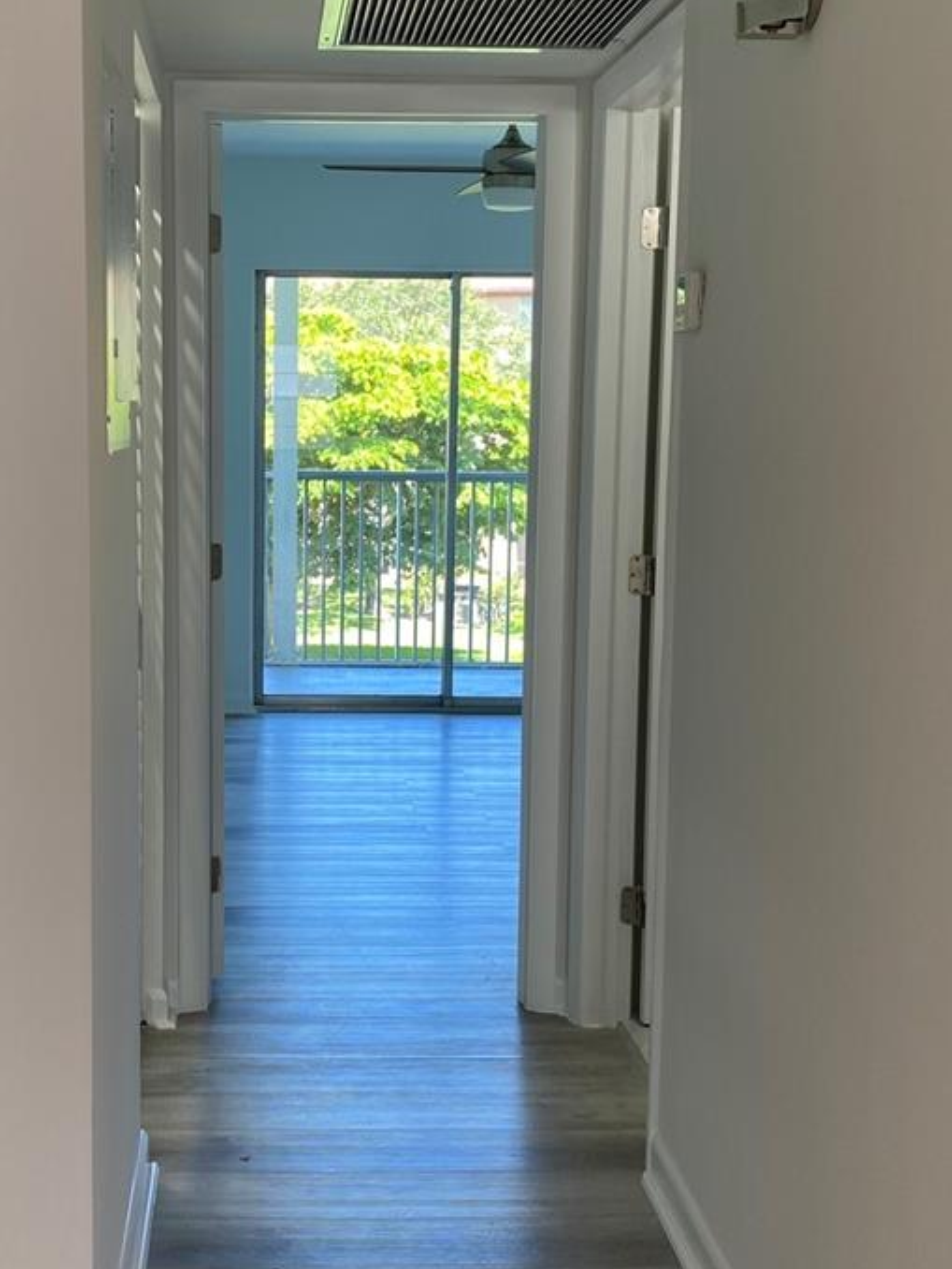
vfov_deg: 41.2
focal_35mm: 46
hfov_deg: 31.2
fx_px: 1686
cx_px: 303
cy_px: 599
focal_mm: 4.25
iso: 80
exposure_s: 1/120
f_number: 1.8
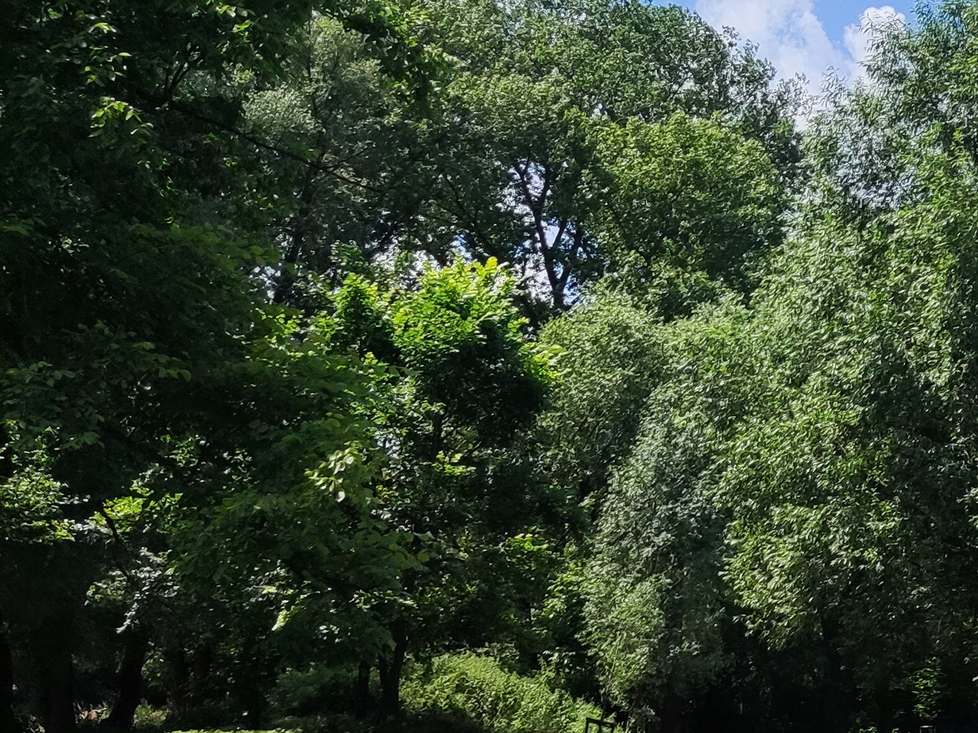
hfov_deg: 23.9
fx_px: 1950
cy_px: 686
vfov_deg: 20.8
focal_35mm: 69
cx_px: 1349
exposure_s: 1/2193
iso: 50
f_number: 1.79
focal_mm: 4.71
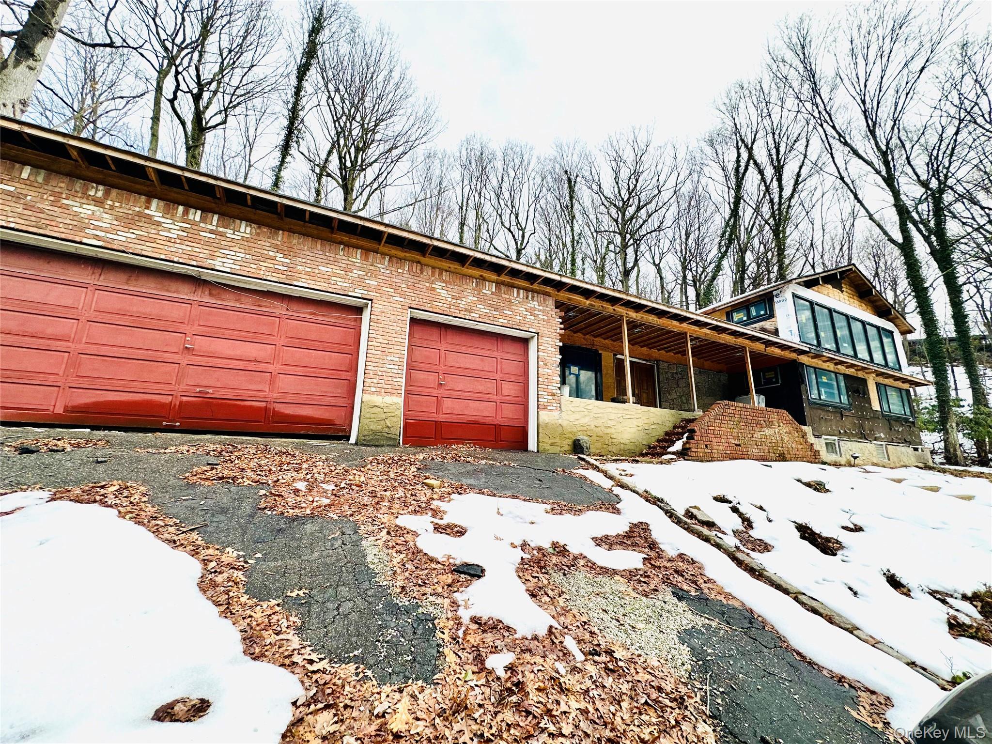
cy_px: 372
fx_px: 401
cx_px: 496
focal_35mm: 14
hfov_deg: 102.1
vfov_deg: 85.7
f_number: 2.2
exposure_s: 1/438
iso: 40
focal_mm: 2.22
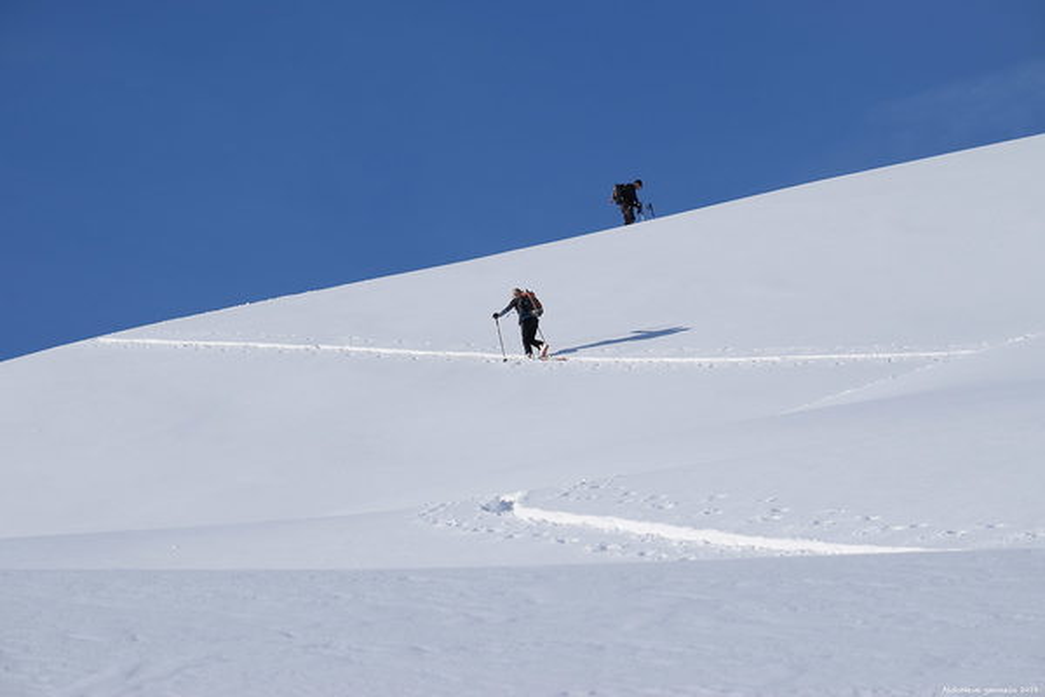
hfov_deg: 10.2
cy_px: 348
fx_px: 5878
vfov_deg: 6.8
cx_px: 522
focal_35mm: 202
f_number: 10
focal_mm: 135
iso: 100
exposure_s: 1/500
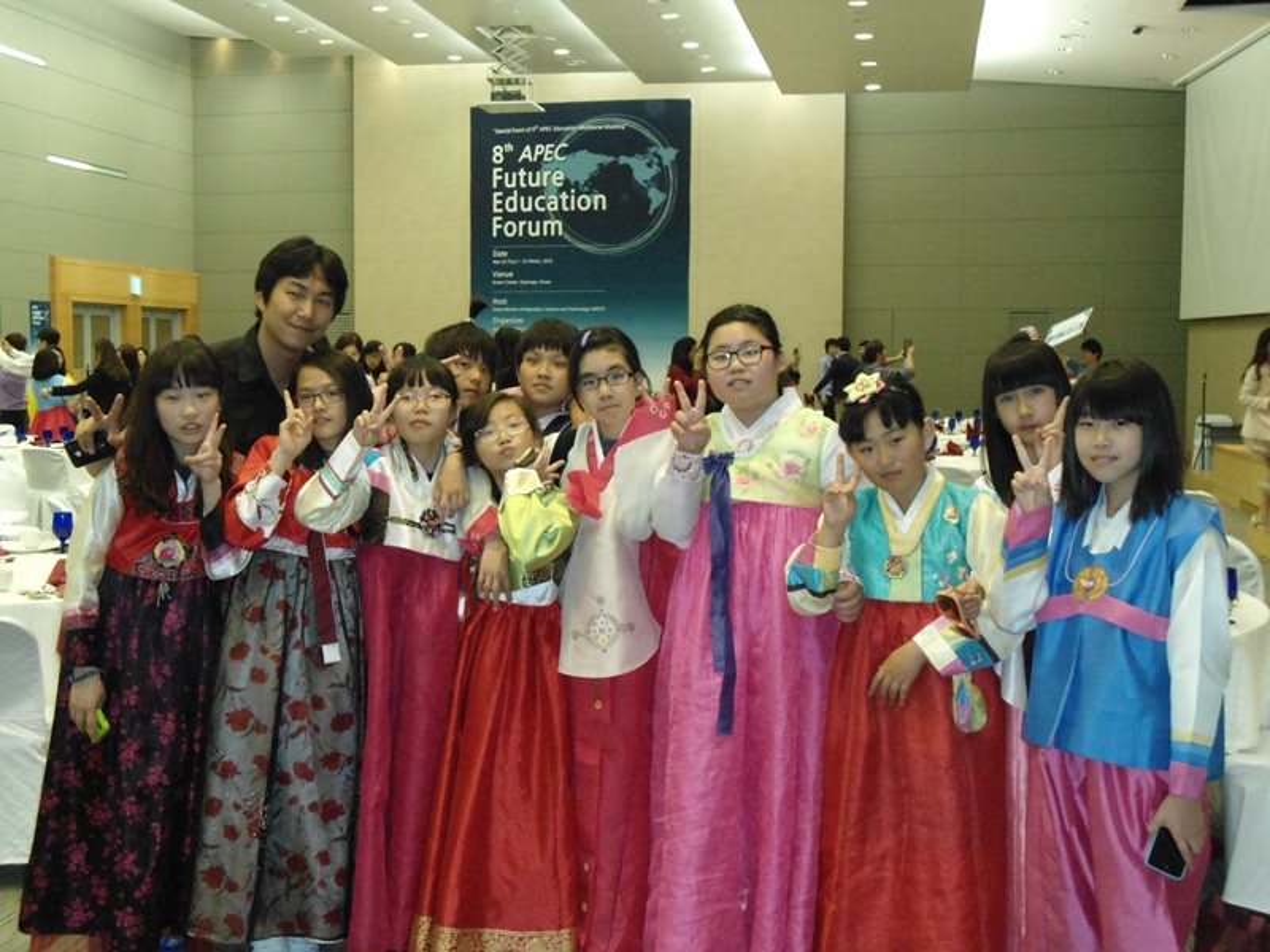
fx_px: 1614
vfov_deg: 32.9
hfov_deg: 42.9
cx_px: 635
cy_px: 476
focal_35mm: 44
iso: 800
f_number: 3.5
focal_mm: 7.9
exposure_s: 1/50
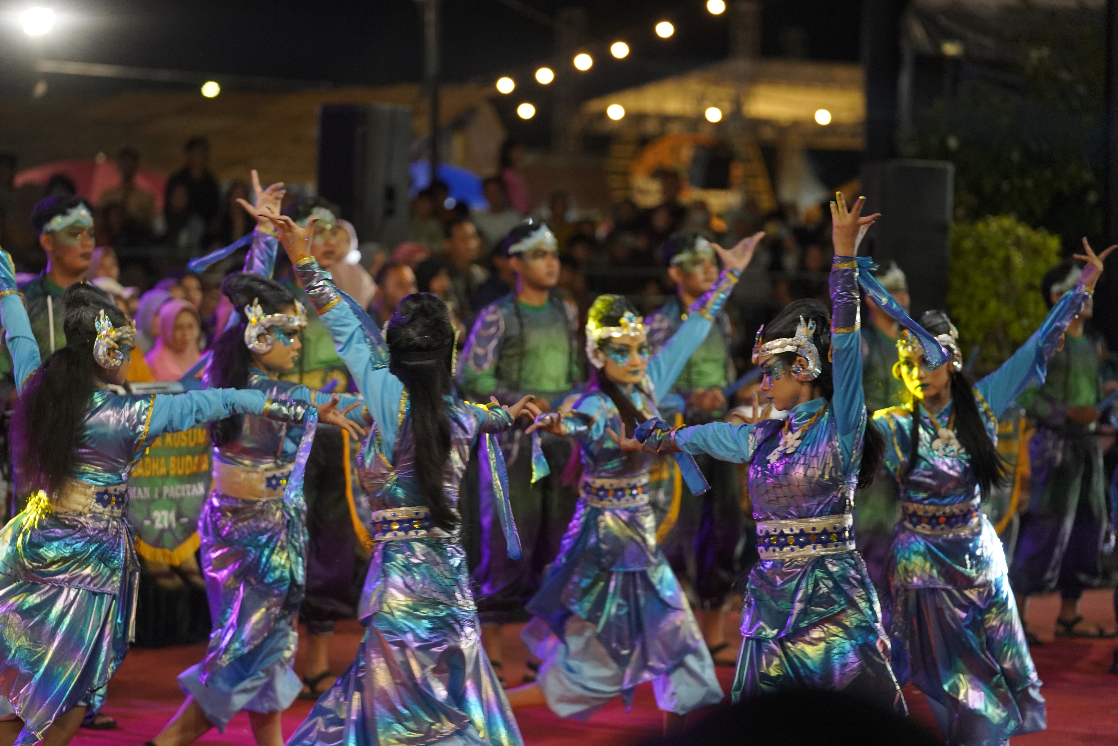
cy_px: 374
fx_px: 3757
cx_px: 509
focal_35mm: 121
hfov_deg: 16.9
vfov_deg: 11.3
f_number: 2.8
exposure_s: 1/200
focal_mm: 111
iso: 3200
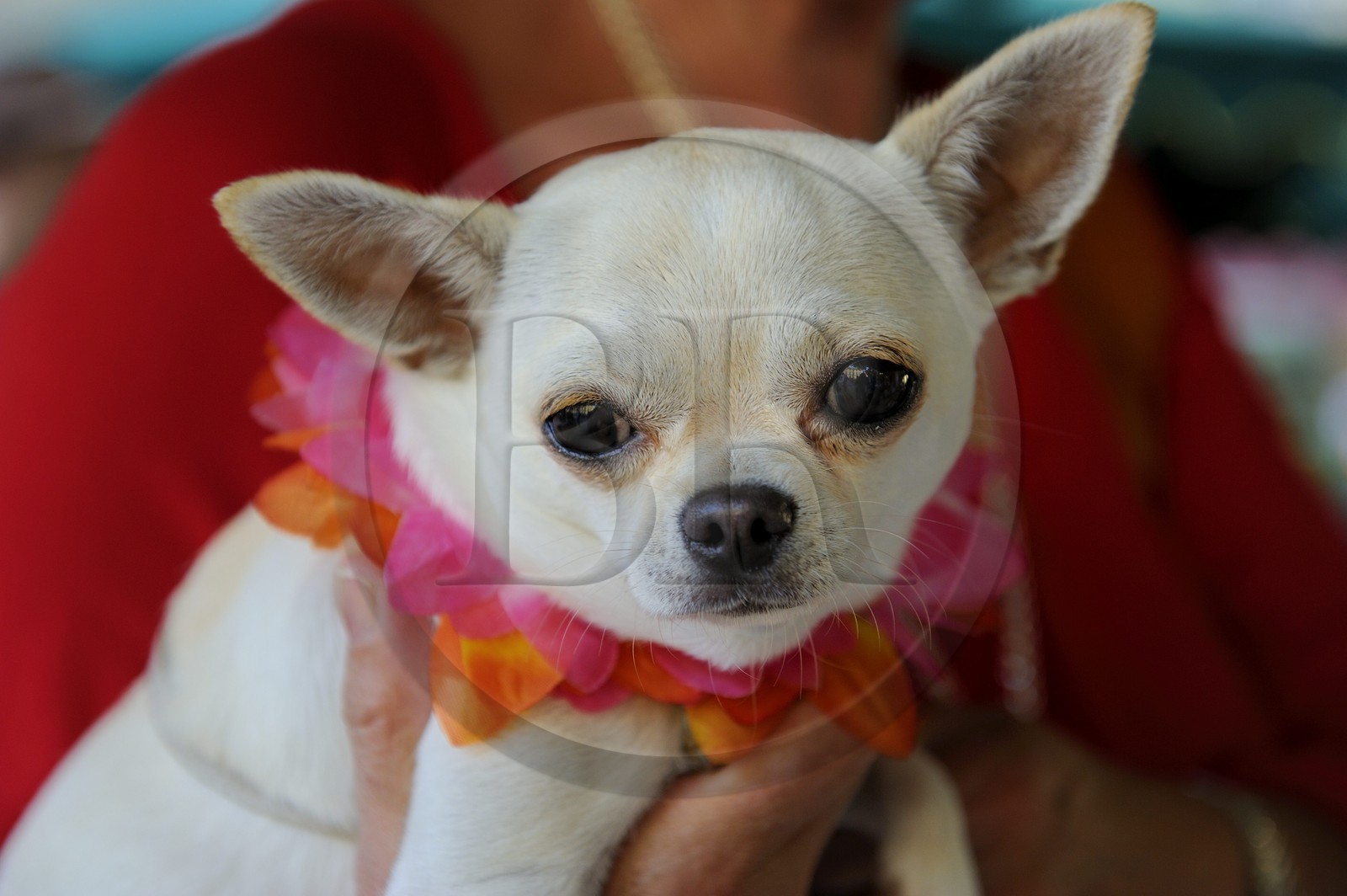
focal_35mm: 70
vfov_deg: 19.4
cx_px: 674
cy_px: 448
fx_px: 2617
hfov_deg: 28.9
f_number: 4
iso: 800
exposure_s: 1/200
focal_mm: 70
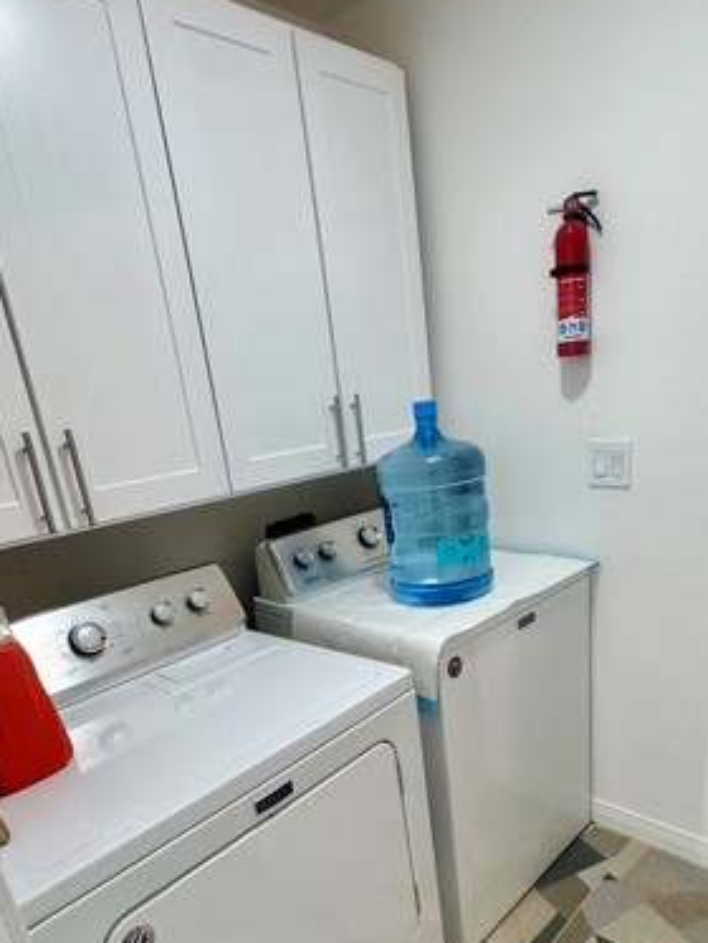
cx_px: 397
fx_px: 654
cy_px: 617
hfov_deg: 56.7
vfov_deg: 69.8
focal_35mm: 24
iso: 160
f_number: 2.2
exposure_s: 1/120
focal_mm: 2.22
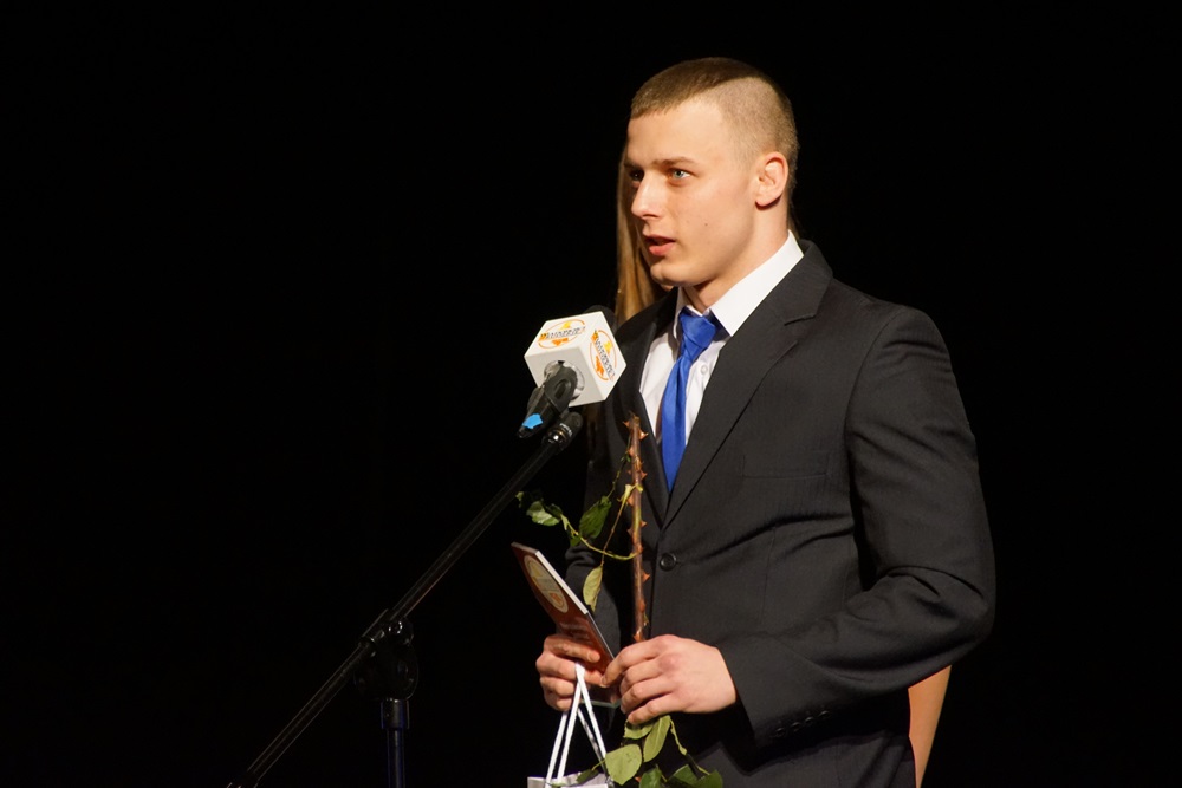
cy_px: 394
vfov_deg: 4.6
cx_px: 591
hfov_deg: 6.9
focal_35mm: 300
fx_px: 9851
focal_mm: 200
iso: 3200
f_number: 6.3
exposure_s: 1/200
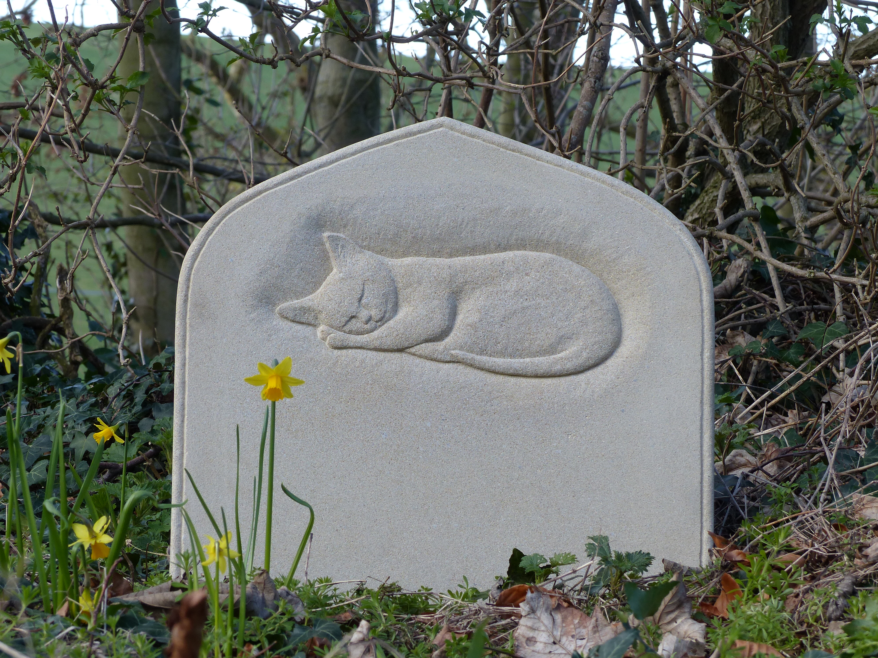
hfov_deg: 13.3
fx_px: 3779
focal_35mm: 149
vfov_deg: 10.0
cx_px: 439
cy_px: 329
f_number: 4
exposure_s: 1/160
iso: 100
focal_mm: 24.3
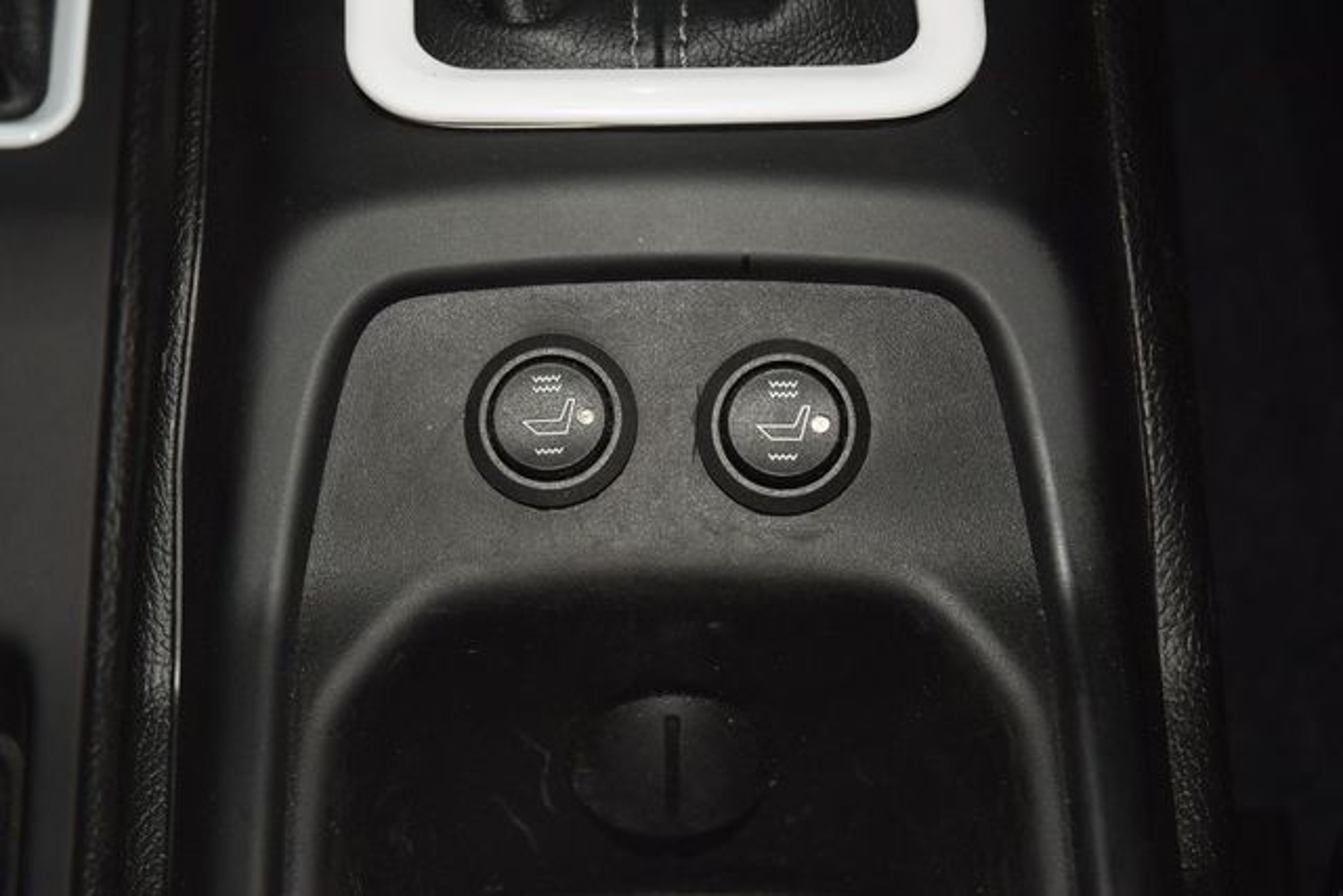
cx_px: 672
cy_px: 448
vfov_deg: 13.0
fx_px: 3918
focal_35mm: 105
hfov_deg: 19.5
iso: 100
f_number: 8
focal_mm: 70
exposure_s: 1/125
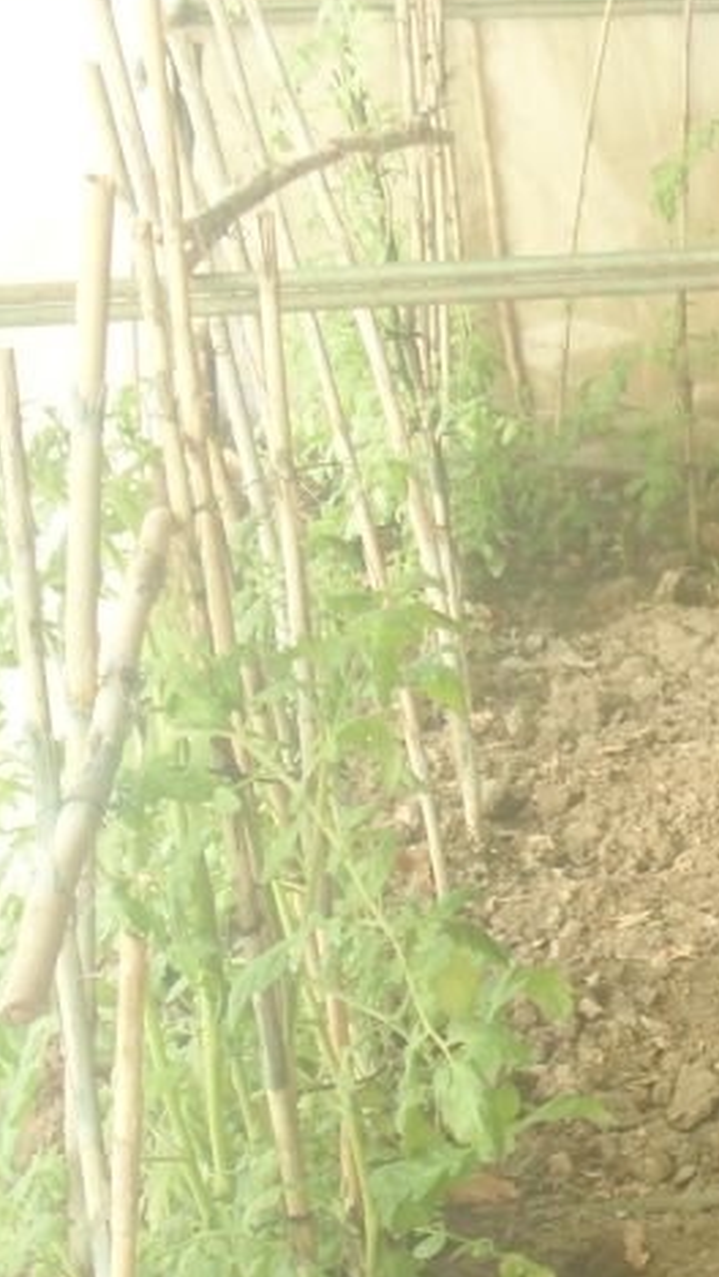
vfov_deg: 20.2
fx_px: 3523
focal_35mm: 104
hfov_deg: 10.8
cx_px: 1386
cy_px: 1133
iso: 100
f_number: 3.2
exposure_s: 1/90
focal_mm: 6.3
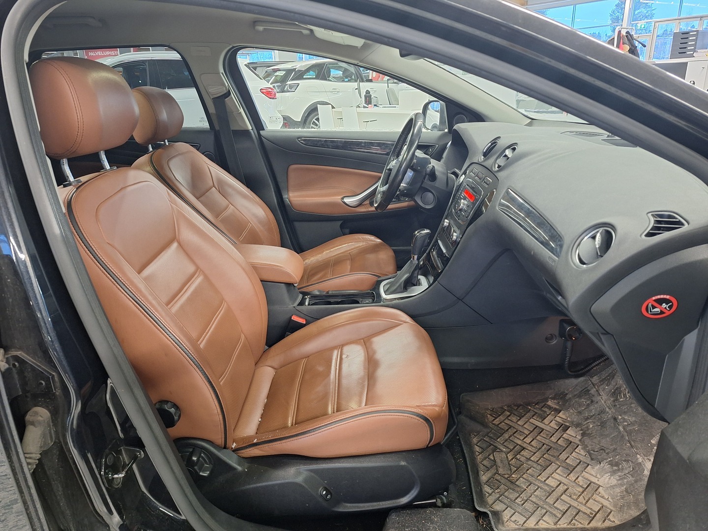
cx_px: 354
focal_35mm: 23
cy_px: 266
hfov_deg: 73.9
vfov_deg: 58.9
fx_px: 470
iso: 250
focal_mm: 5.54
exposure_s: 1/25
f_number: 1.8
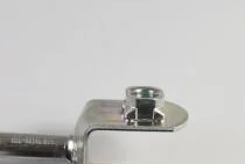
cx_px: 72
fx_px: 853
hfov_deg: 16.3
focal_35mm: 125
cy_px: 163
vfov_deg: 10.9
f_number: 9
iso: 200
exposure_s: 1/30
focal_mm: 38
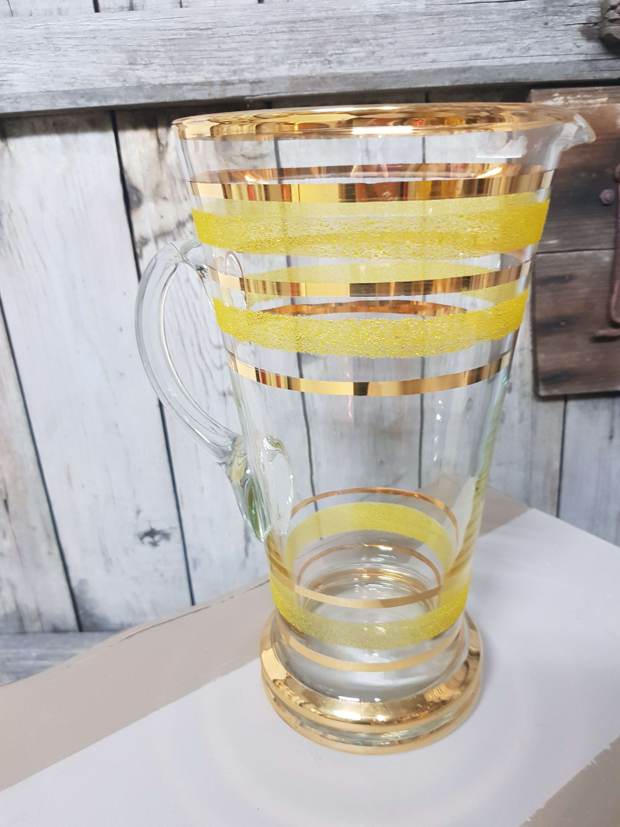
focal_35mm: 26
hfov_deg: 53.1
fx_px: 621
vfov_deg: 67.3
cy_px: 414
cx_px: 310
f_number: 1.7
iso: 250
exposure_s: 1/20
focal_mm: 4.3
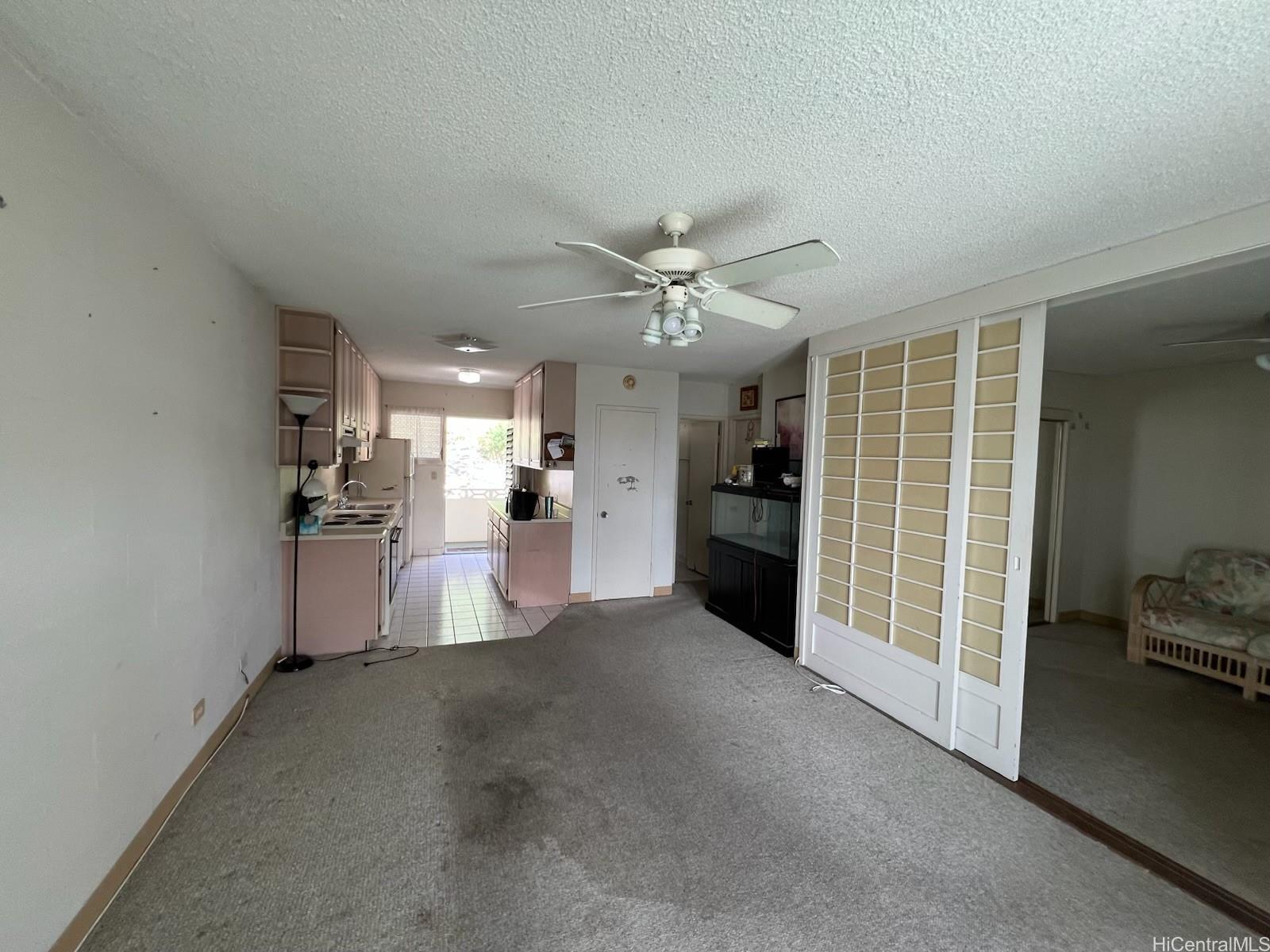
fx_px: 477
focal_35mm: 13
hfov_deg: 106.2
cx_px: 635
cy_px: 476
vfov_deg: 89.9
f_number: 1.8
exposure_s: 1/99
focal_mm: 1.57
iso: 80
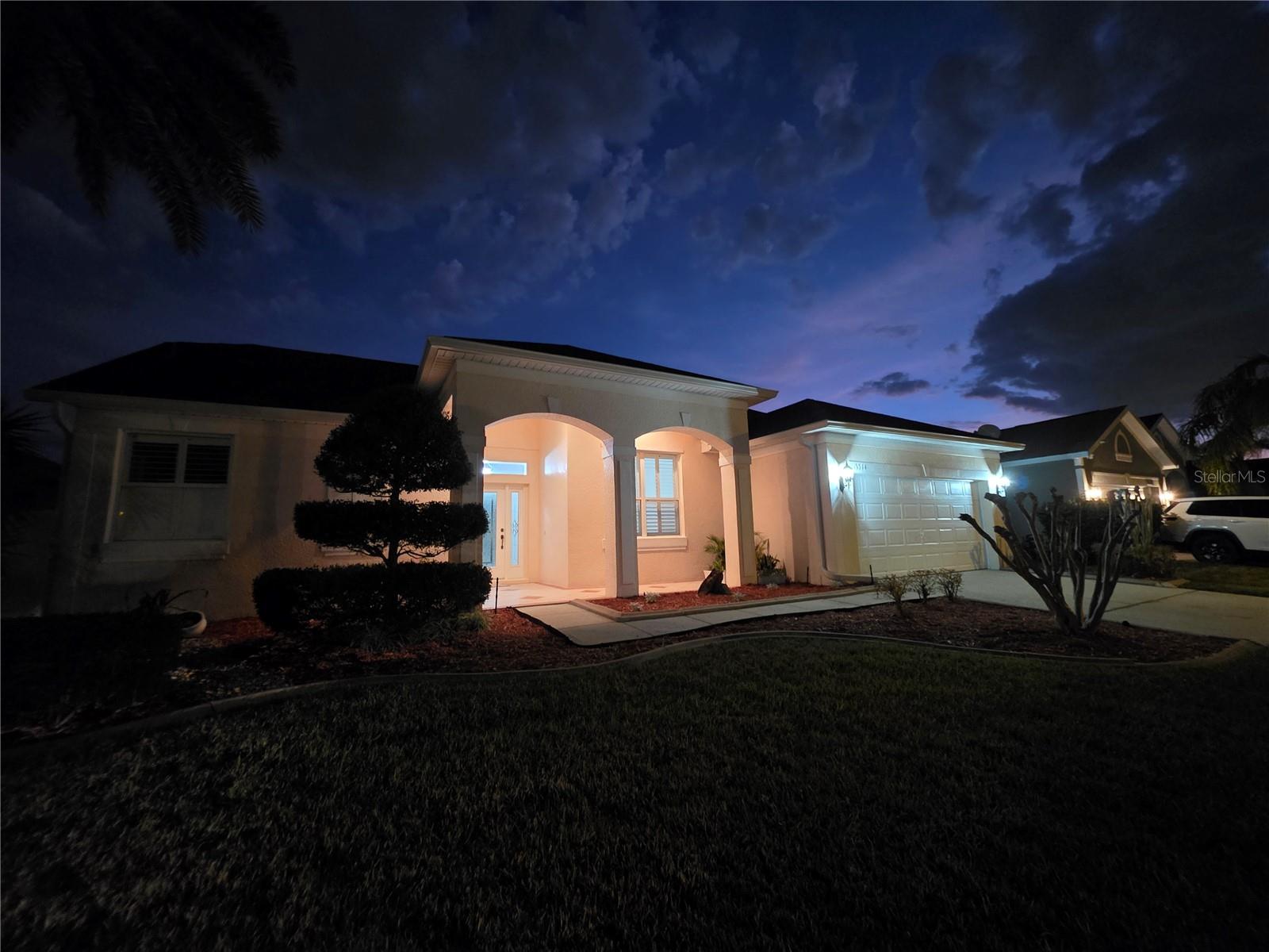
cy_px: 476
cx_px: 634
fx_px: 477
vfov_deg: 89.9
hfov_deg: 106.2
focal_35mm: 13
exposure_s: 1/24
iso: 1000
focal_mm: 2.2
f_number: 1.9
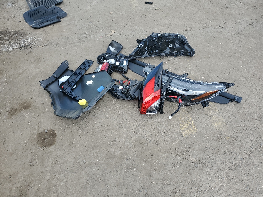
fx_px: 198
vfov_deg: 53.1
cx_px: 132
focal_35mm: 26
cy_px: 98
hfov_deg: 67.3
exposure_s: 1/1000
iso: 50
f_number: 1.5
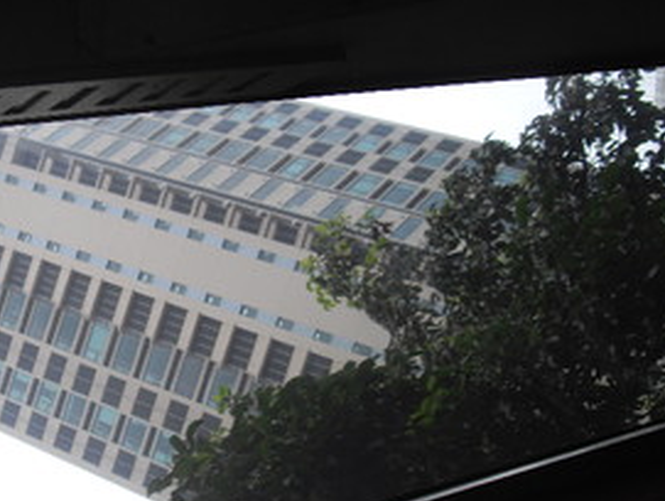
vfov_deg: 21.0
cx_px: 135
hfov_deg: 27.2
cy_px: 306
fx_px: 1347
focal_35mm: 70
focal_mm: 7.9
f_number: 2.8
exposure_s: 1/100
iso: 100
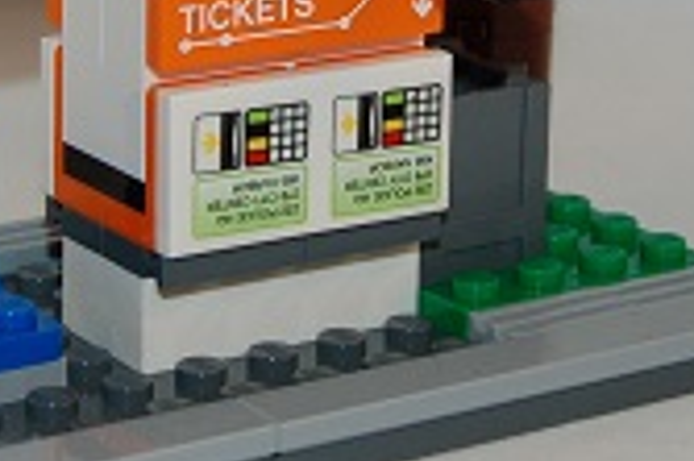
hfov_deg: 12.0
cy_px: -102
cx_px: 287
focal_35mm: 172
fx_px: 3312
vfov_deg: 7.9
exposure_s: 1/200
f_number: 5.6
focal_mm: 30
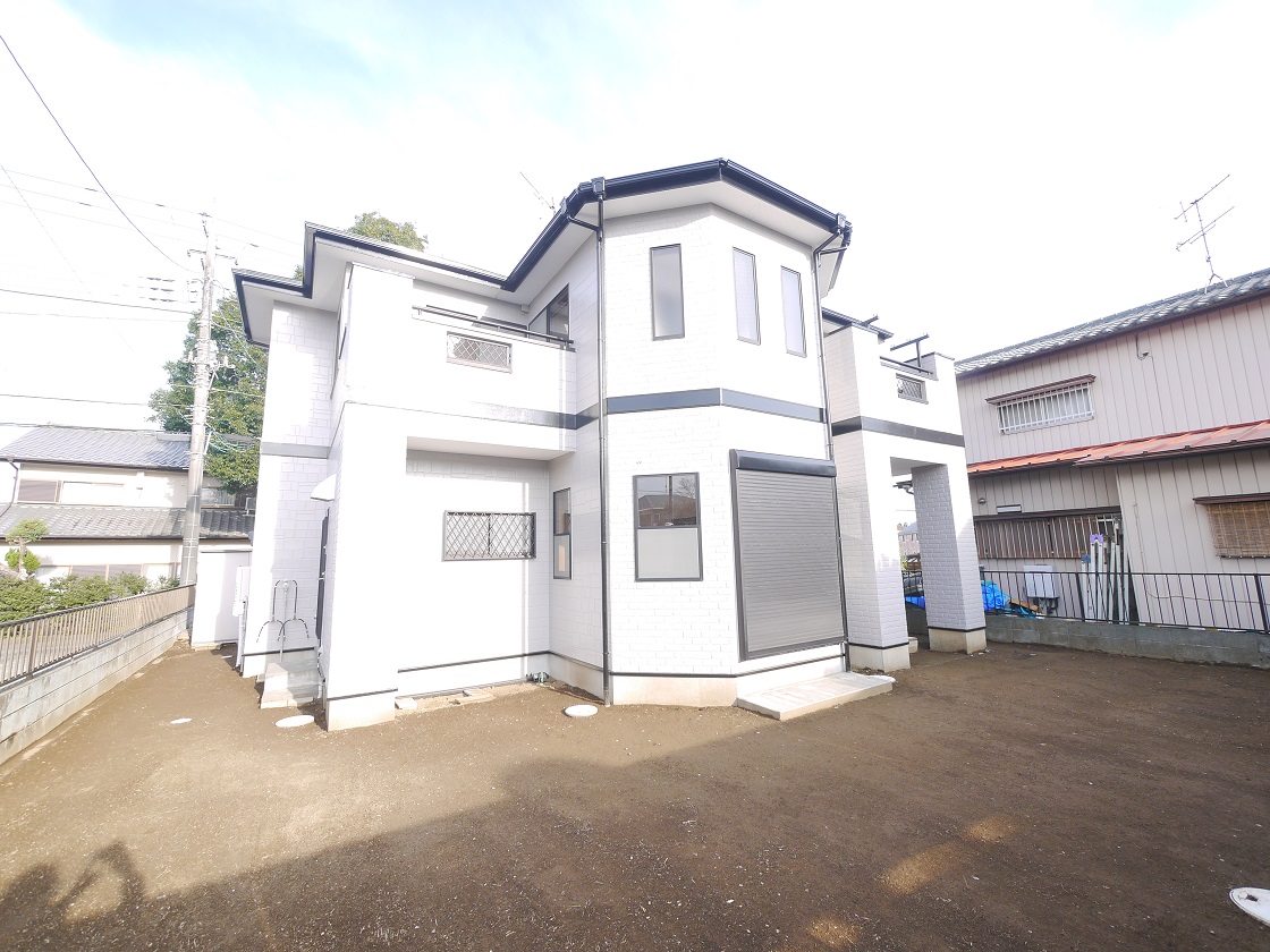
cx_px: 635
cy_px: 476
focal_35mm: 14
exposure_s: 1/160
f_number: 5
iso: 160
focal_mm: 7
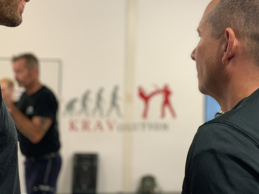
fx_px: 569
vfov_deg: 19.4
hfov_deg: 25.5
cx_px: 178
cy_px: 81
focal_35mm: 76
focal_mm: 6
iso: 200
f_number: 2.4
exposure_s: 1/50
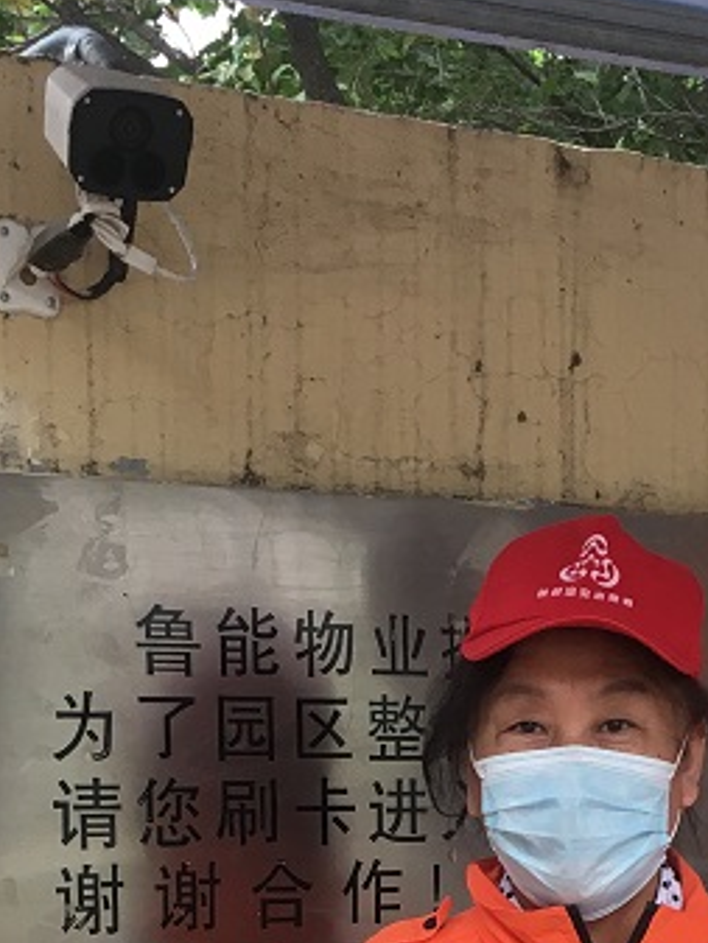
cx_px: 395
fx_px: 2344
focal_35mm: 86
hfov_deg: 17.2
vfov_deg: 20.9
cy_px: 1181
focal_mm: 4.15
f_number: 2.2
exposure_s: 1/33
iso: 32
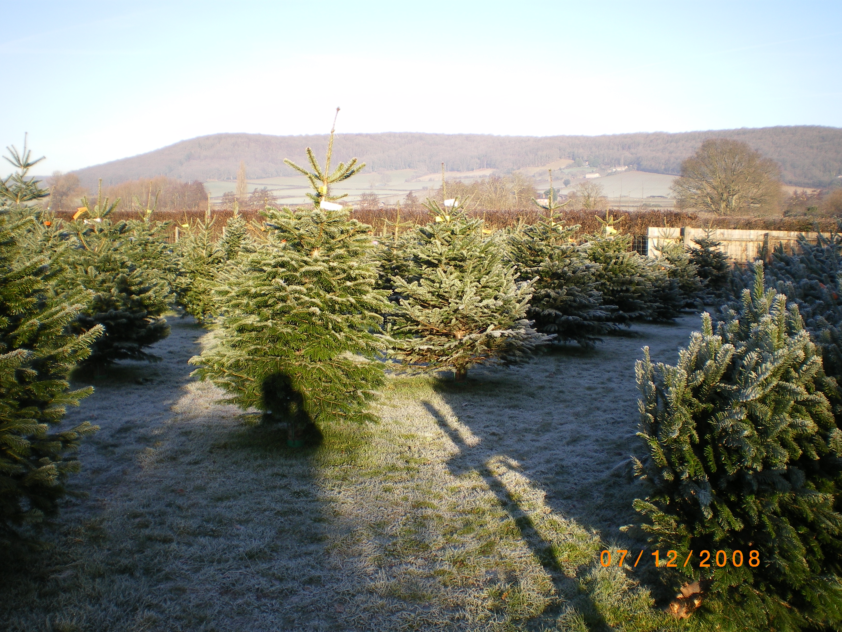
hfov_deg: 51.4
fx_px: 876
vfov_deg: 39.7
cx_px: 421
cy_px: 316
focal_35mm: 36
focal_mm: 6.3
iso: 50
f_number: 4.6
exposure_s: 1/125
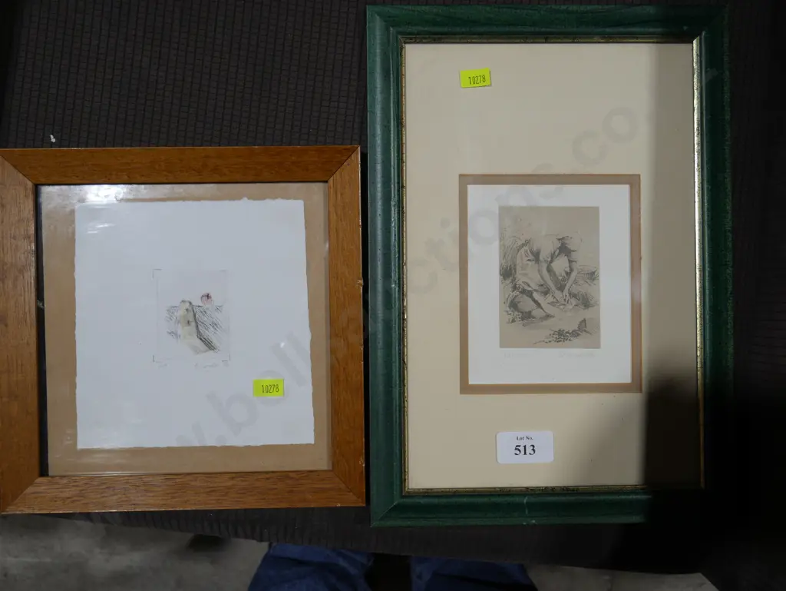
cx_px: 393
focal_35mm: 38
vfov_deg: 37.8
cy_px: 296
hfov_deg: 49.0
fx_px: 863
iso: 200
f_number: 4.5
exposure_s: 1/125
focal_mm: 19
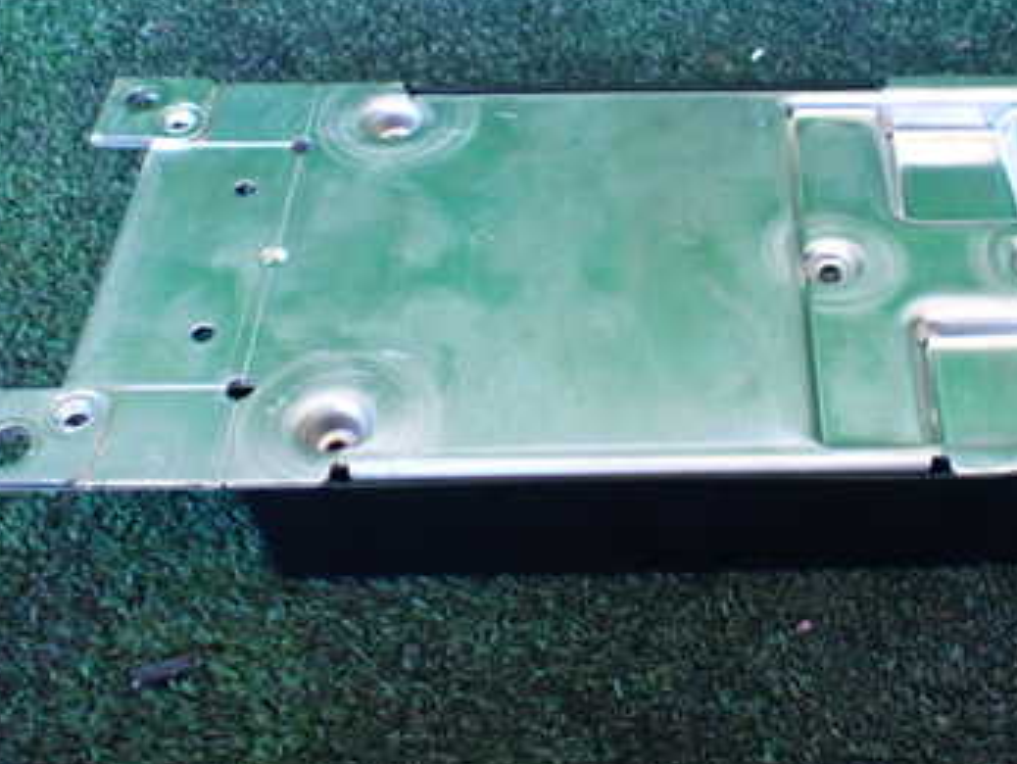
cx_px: 741
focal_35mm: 52
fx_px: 1529
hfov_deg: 36.1
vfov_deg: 27.8
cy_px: 223
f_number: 2.3
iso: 800
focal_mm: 5.4
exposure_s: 1/80
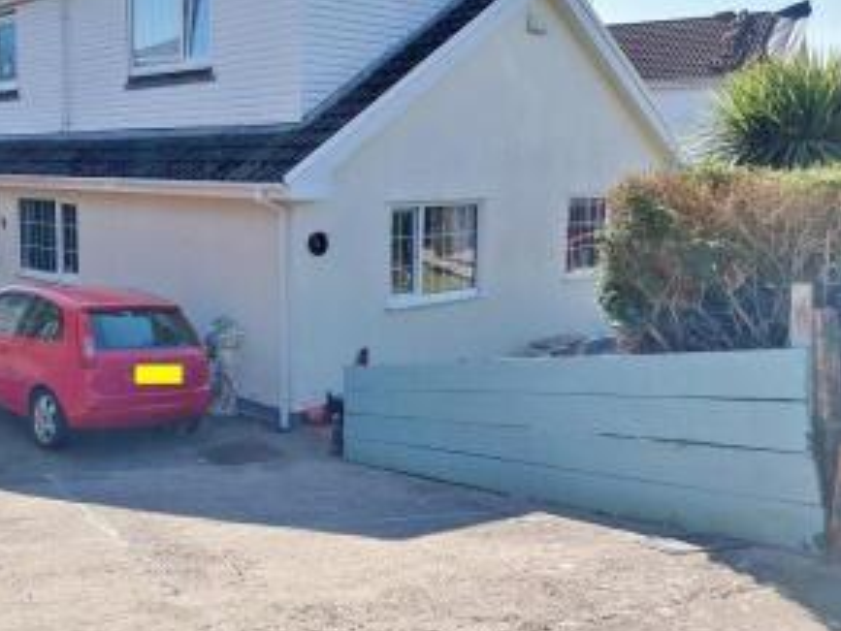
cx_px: 231
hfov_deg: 47.5
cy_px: 272
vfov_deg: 37.7
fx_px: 924
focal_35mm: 38
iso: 25
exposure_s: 1/827
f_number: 1.8
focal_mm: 4
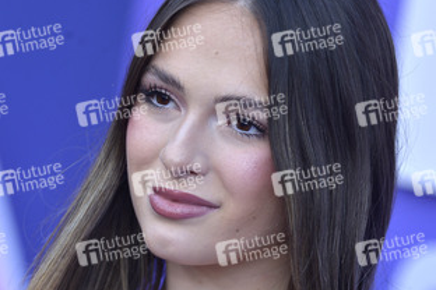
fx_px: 5244
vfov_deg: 3.2
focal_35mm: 433
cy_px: 145
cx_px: 270
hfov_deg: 4.8
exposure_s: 1/250
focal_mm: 300
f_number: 6.3
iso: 250
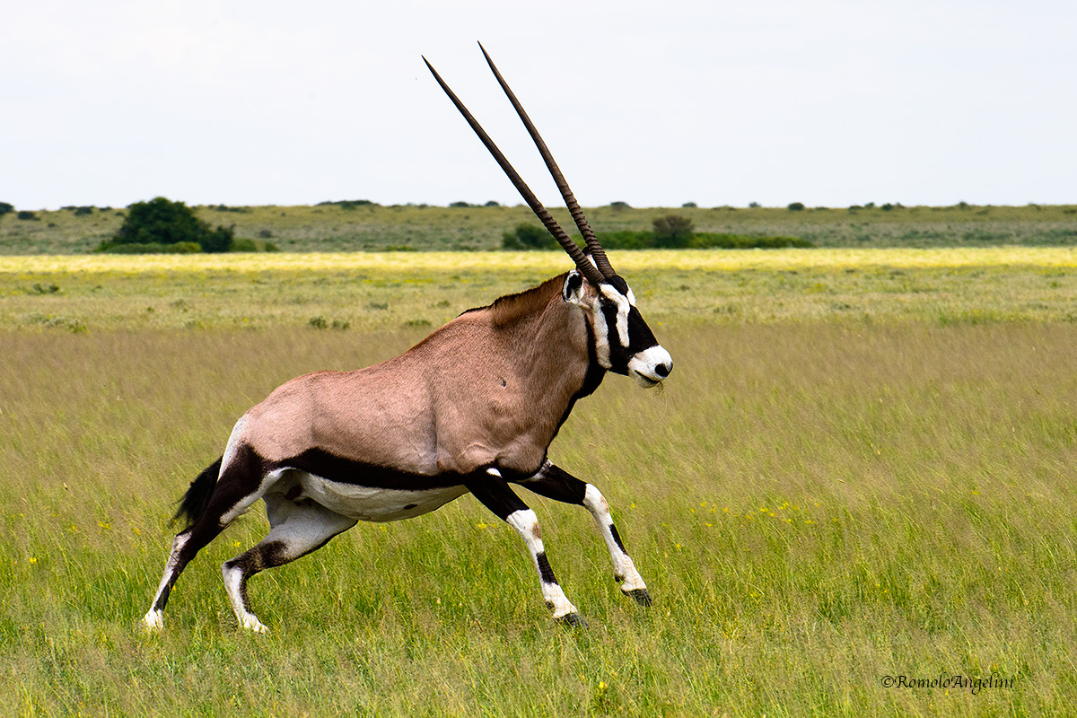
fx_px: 5983
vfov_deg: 6.9
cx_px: 538
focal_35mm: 200
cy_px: 359
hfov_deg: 10.3
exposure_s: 1/800
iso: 800
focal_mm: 200
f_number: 14
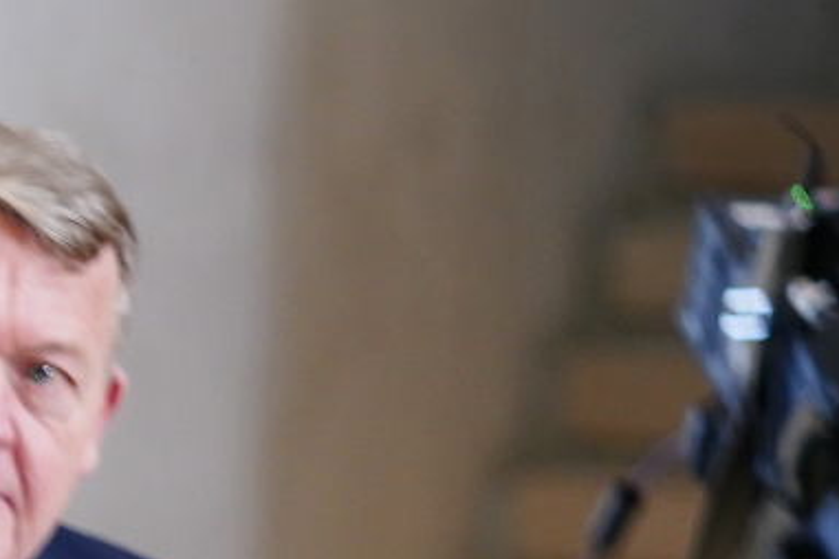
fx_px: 10207
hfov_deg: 4.6
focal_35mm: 438
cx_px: -1165
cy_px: 1054
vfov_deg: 3.1
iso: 1250
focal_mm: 87
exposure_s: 1/320
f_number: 2.8
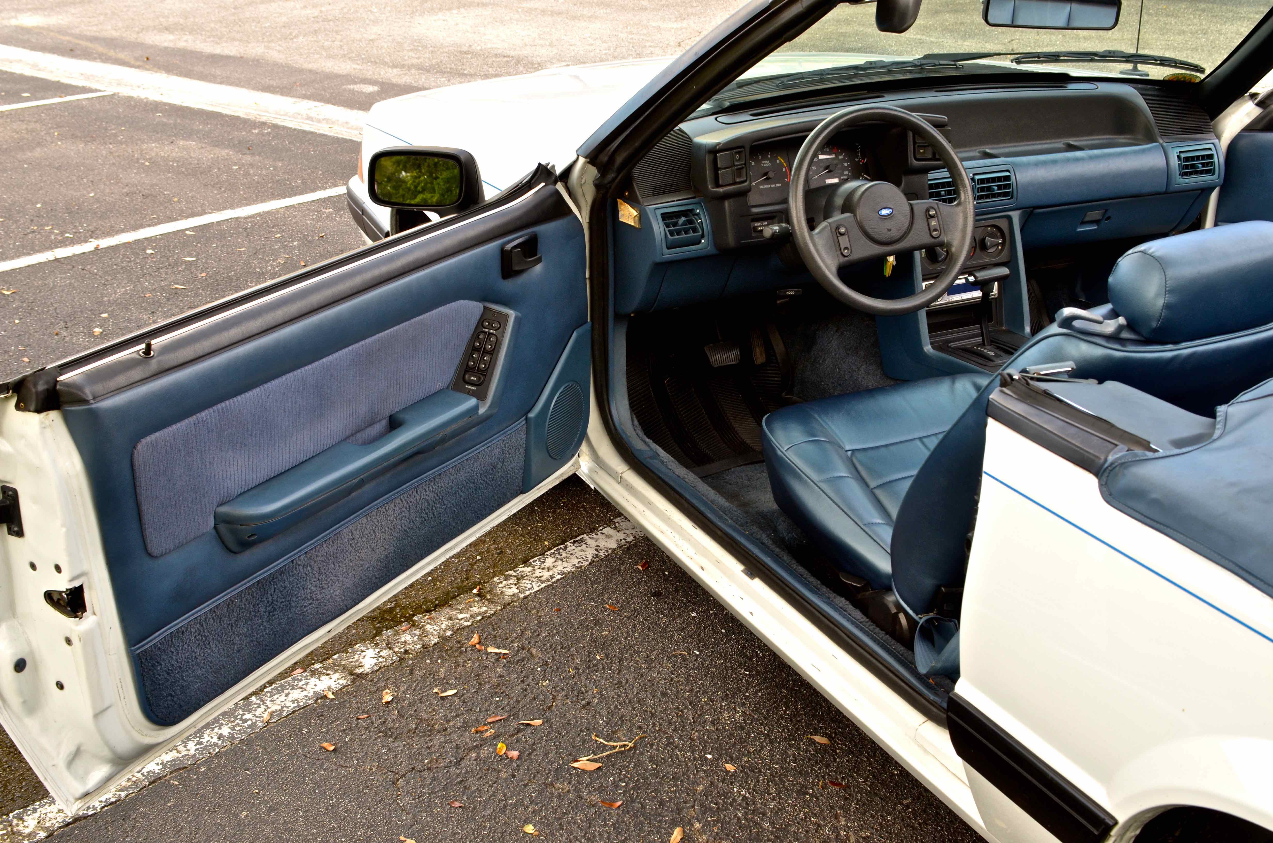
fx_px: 1482
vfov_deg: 31.8
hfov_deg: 46.5
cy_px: 422
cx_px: 636
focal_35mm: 42
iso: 400
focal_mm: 28
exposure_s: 1/125
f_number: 8
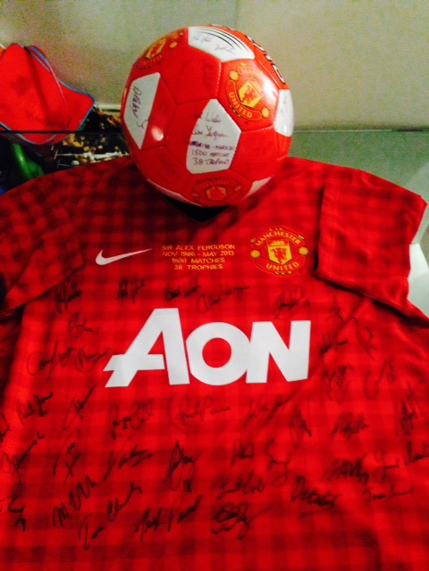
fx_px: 545
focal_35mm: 33
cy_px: 286
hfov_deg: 42.9
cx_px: 214
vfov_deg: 55.4
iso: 800
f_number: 2.4
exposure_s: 1/15
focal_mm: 4.12
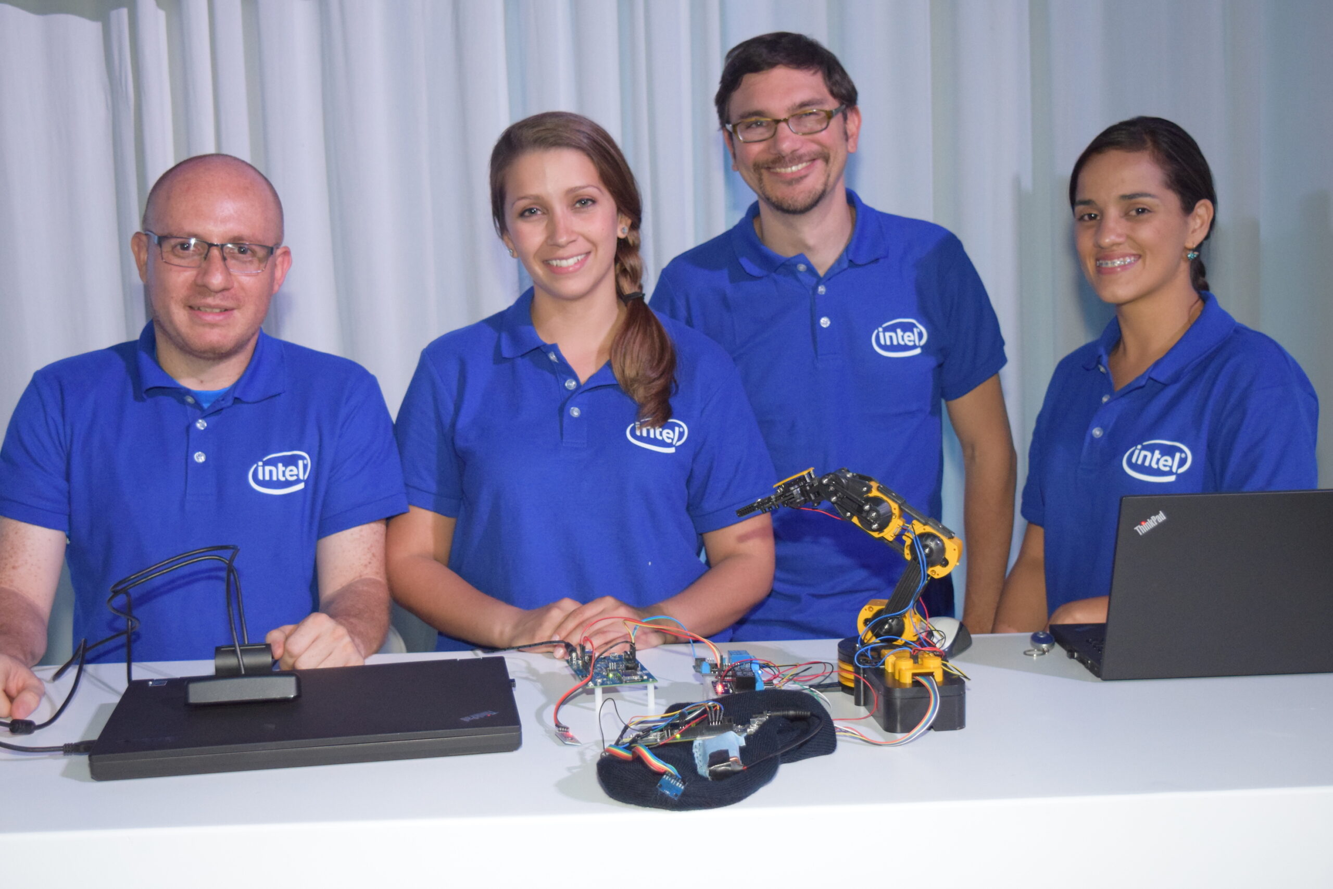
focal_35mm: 46
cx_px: 666
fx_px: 1722
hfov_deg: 42.3
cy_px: 444
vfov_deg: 28.9
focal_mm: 31
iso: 2800
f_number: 4.2
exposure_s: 1/60
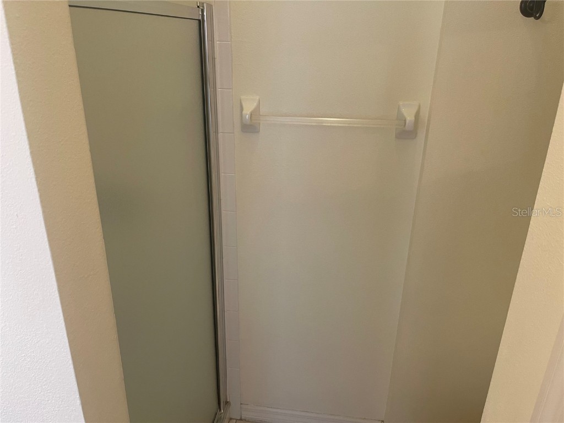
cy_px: 212
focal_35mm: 25
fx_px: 407
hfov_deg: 69.4
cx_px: 282
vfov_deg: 54.9
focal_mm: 5.1
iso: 160
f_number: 1.6
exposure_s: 1/60
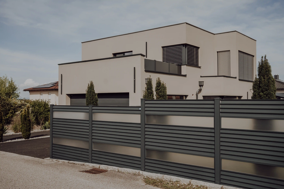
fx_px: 276
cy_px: 94
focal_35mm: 35
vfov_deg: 37.9
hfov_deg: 54.4
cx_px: 142
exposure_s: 1/1250
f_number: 5
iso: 200
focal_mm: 35
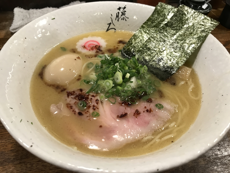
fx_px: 186
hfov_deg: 63.4
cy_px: 86
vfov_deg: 49.7
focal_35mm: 28
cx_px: 115
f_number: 1.8
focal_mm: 3.99
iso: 40
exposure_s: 1/20
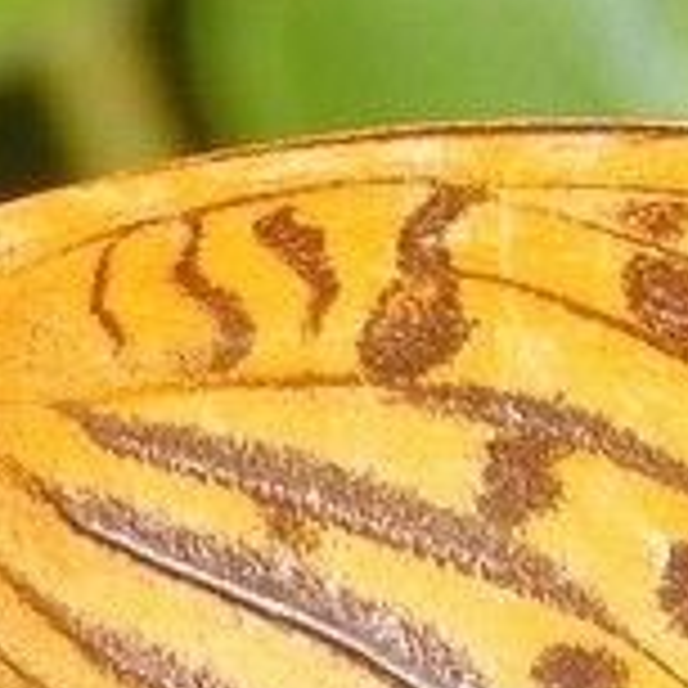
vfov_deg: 2.3
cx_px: -292
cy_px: 728
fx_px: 16797
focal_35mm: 747
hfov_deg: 2.3
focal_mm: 28.7
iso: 125
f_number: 5.1
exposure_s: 1/400
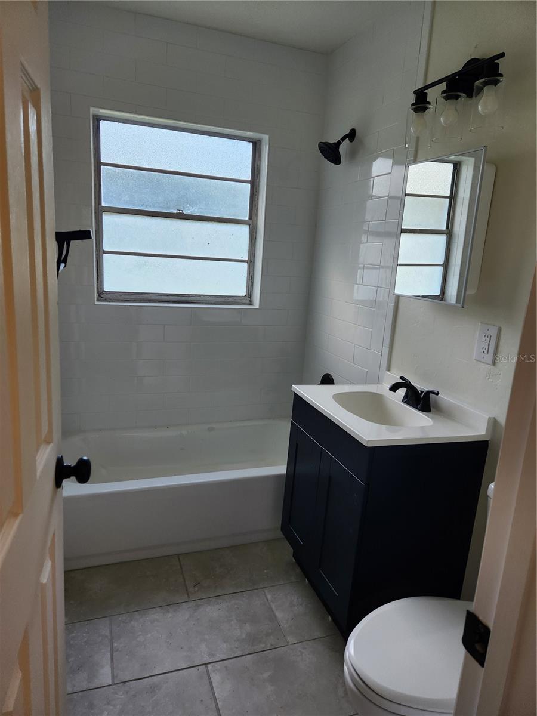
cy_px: 358
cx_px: 268
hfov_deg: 58.9
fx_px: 476
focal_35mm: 23
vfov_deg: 73.9
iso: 125
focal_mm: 5.4
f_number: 1.8
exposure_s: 1/180
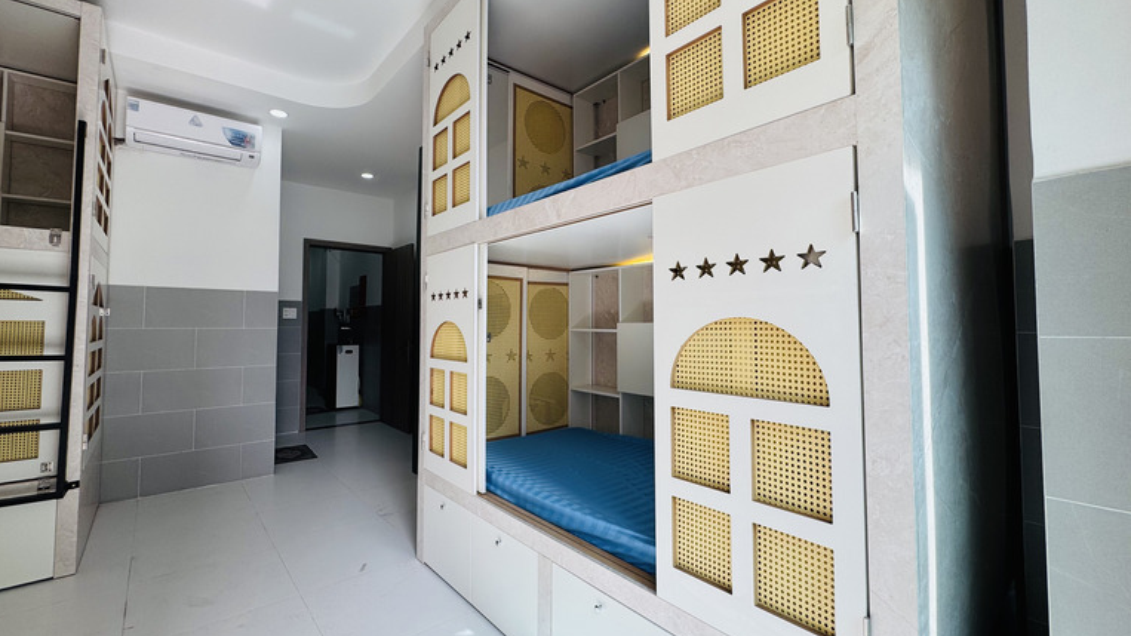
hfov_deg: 99.4
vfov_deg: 67.0
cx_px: 550
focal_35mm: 16
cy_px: 305
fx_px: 480
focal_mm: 2.22
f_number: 2.2
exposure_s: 1/307
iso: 40
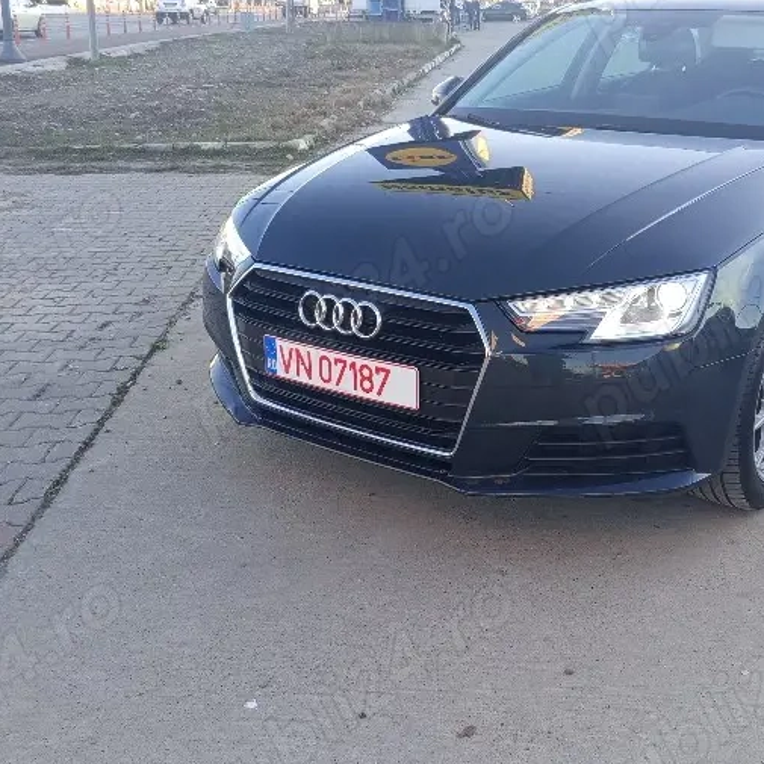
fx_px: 1049
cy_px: 322
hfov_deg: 39.9
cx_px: 451
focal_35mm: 42
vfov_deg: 39.9
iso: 80
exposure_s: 1/101
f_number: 1.7
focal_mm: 5.24
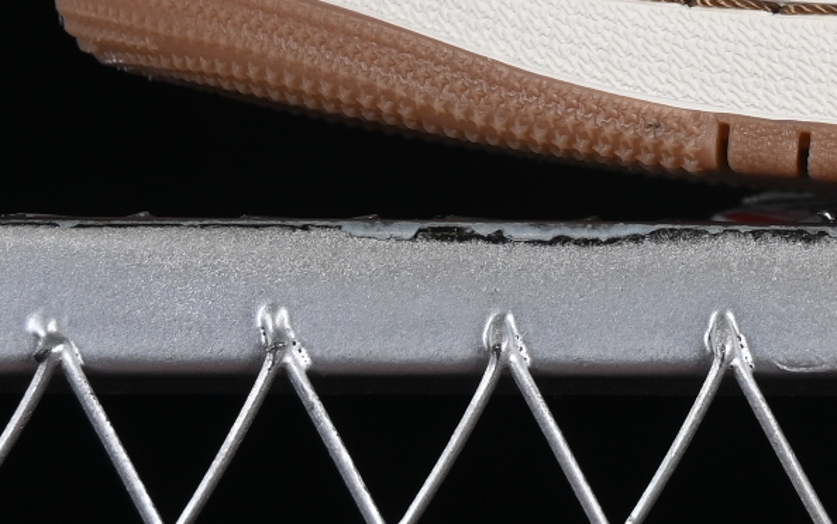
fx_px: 8171
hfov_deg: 5.8
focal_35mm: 358
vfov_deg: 3.6
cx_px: 1446
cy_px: -566
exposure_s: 1/80
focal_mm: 50
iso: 160
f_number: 8
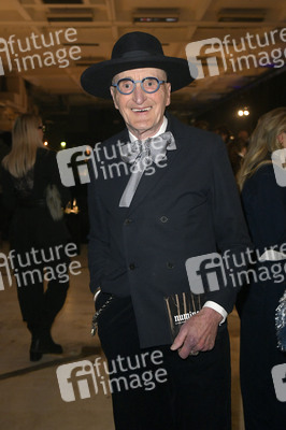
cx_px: 143
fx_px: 430
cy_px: 215
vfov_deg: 53.2
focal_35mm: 36
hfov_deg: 36.8
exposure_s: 1/160
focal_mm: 36
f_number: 5
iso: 2000
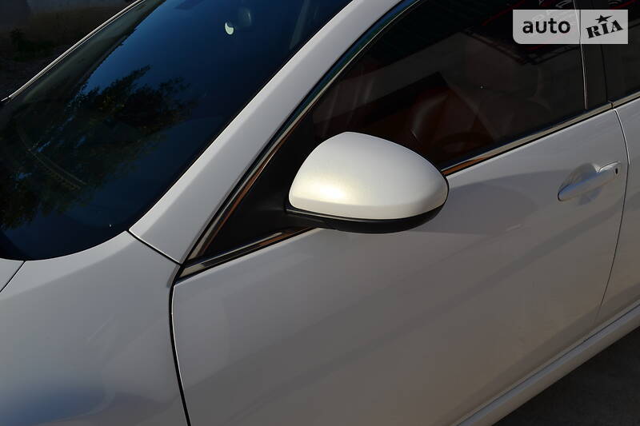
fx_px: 587
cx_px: 320
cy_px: 213
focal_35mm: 33
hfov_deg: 57.2
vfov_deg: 40.0
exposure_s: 1/320
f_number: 9
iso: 100
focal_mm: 22
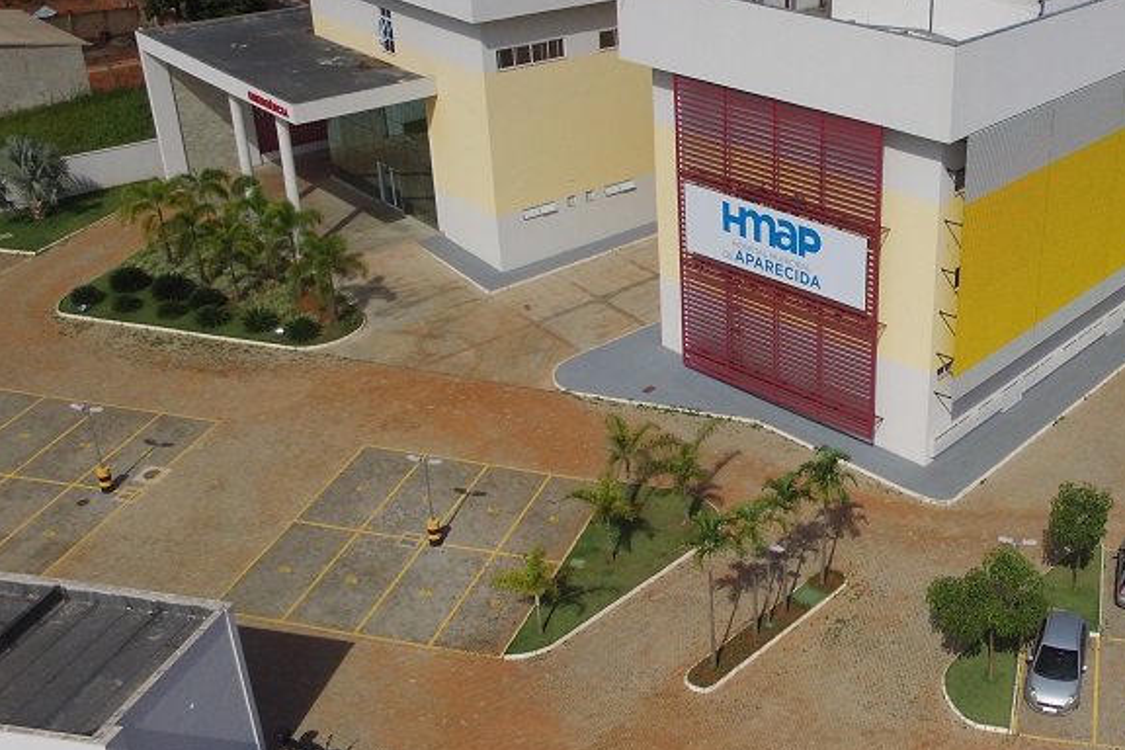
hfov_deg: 47.7
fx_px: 1156
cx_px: 965
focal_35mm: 37
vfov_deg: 35.9
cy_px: 322
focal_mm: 3.61
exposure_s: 1/2717
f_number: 2.8
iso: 100
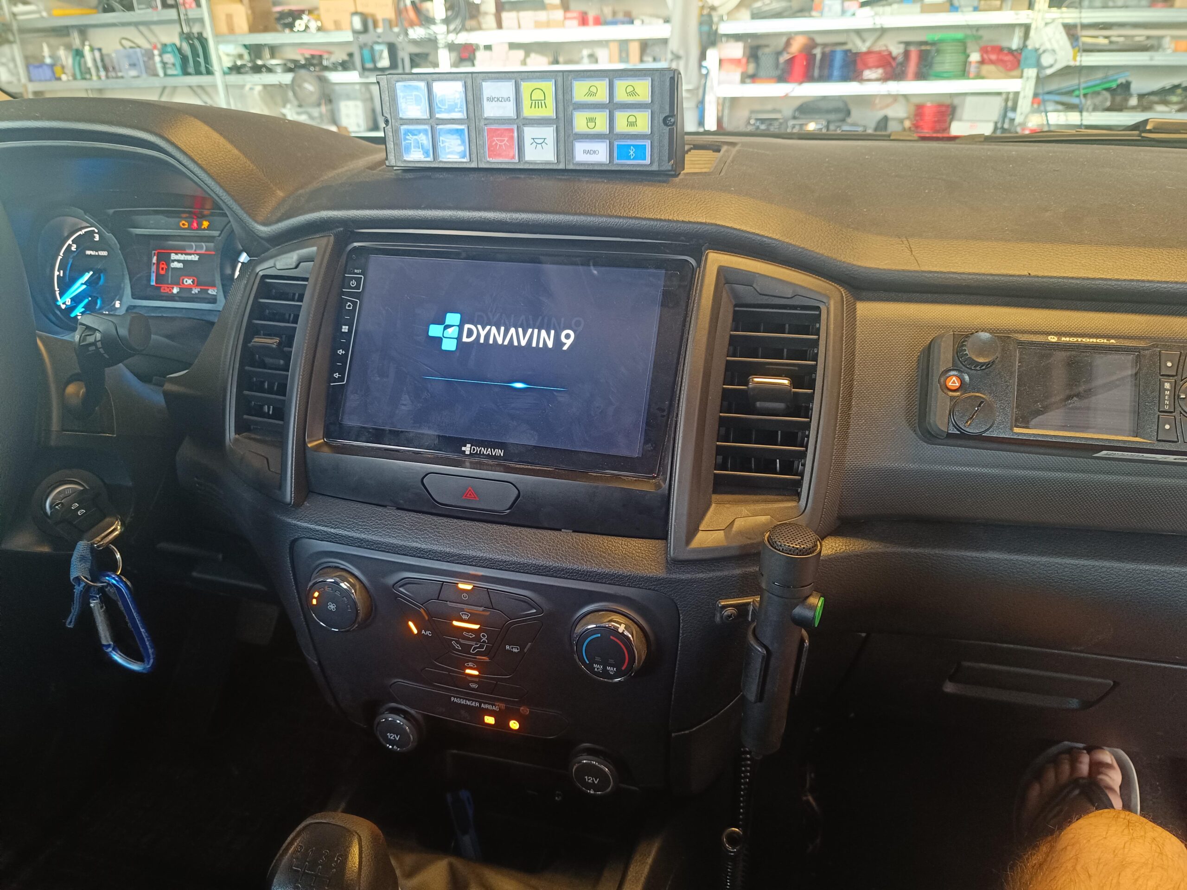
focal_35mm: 24
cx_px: 594
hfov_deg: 71.6
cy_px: 445
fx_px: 823
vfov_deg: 56.8
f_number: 1.88
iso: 542
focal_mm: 5.59
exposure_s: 1/33.3
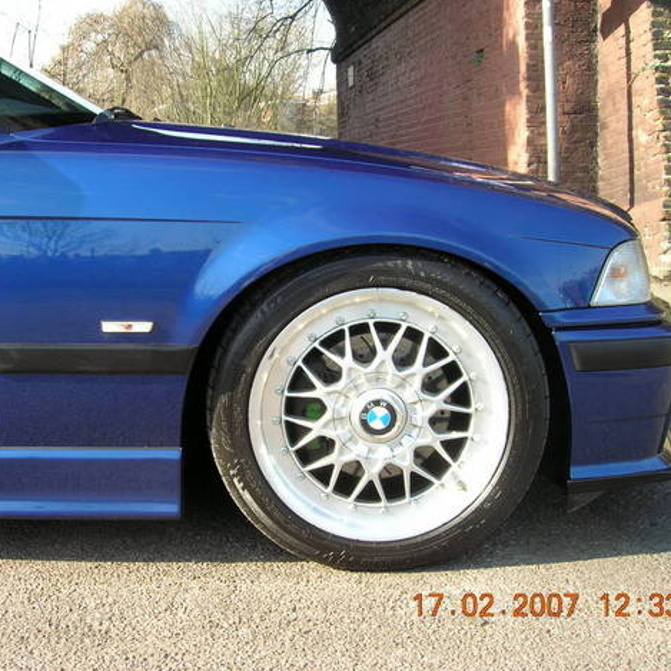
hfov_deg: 40.8
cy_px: 333
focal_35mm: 41
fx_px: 899
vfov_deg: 40.9
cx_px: 279
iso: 50
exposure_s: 1/66
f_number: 4.9
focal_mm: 5.7
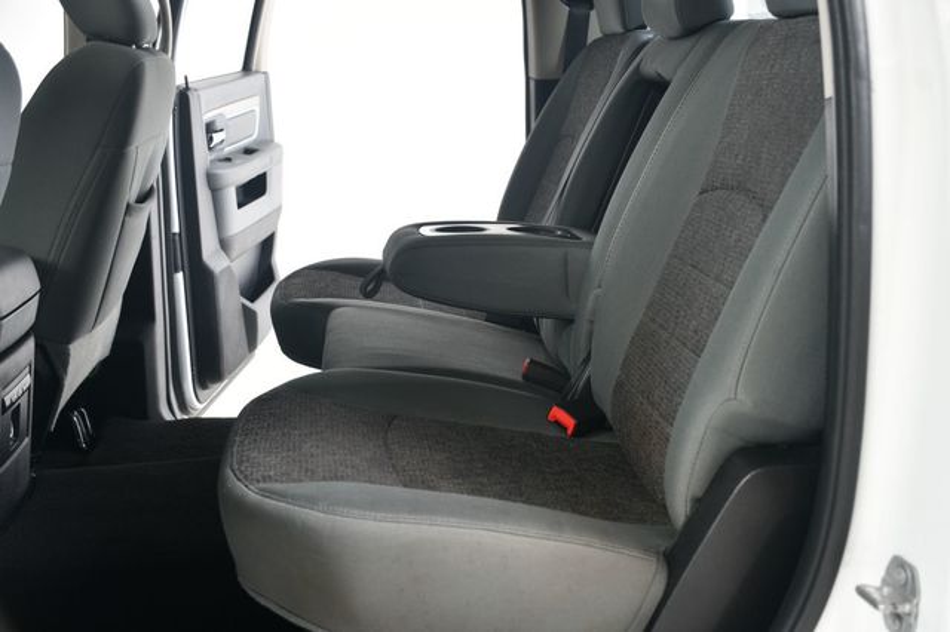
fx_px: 1055
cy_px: 316
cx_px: 475
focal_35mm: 40
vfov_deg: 33.4
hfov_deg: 48.5
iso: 100
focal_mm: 27
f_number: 4
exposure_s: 1/160
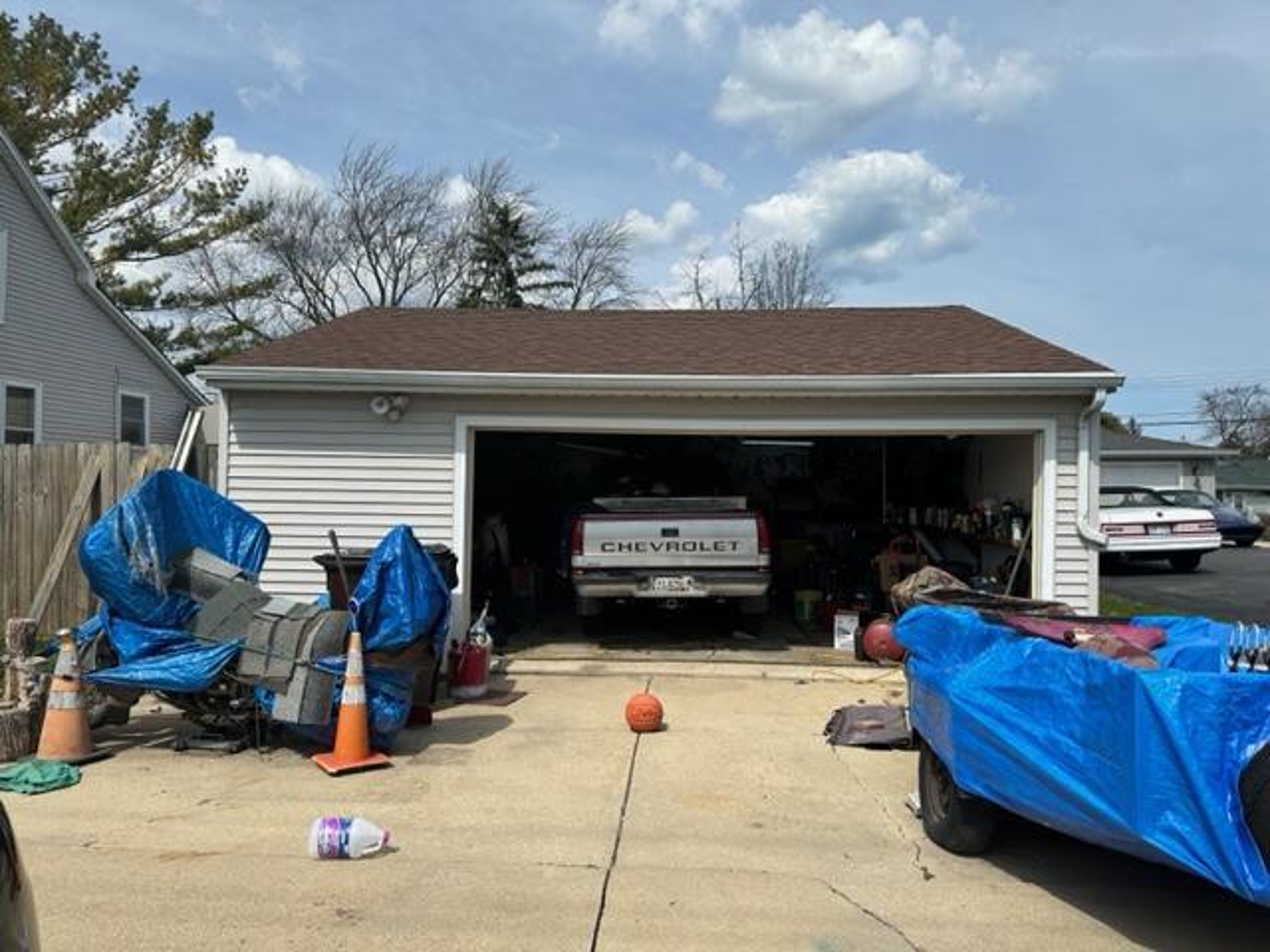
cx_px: 635
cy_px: 476
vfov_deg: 56.8
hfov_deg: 71.6
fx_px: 881
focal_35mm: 24
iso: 80
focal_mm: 6.86
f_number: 1.78
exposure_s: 1/5525
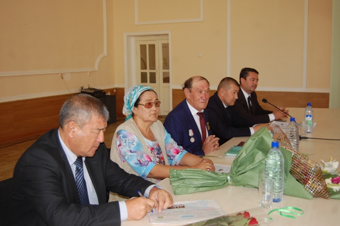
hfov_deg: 49.6
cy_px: 113
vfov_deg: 34.2
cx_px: 170
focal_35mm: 39
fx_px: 368
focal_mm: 26
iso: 400
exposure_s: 1/60
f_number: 4
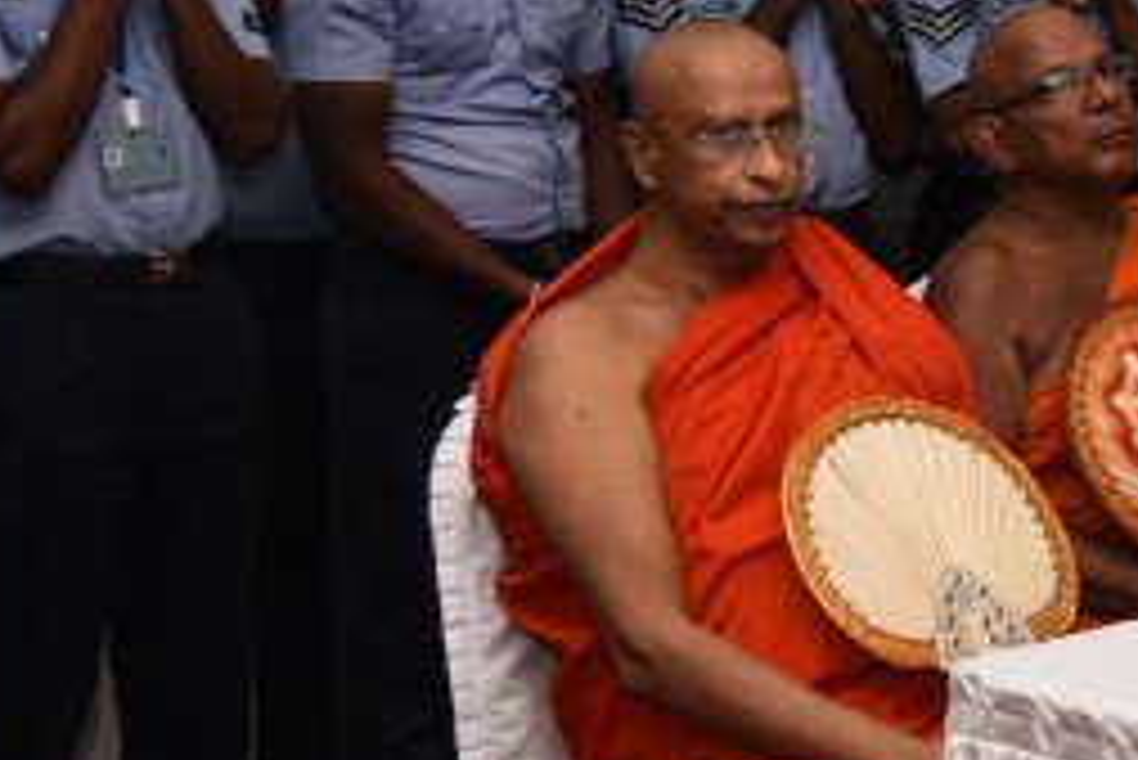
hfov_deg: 18.2
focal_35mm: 105
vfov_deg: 13.0
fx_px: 3321
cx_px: 1453
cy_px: 146
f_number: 4
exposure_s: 1/125
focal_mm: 38
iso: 320
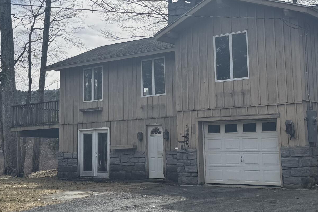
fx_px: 548
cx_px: 127
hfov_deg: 32.3
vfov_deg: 21.8
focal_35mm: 62
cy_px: 68
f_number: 1.78
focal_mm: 6.76
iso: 80
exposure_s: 1/7092
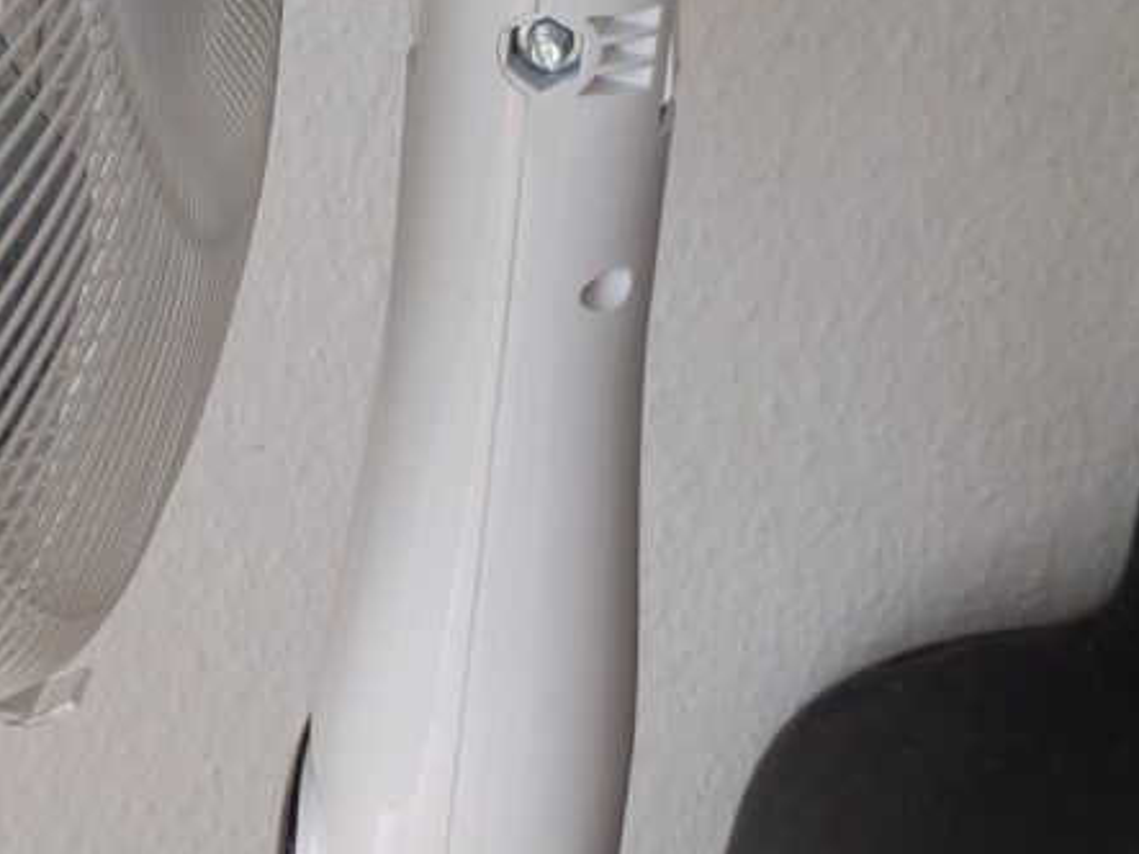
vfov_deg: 12.3
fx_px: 3882
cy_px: -109
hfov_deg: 16.6
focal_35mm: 118
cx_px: 327
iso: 48
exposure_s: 1/40
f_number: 1.89
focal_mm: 5.43
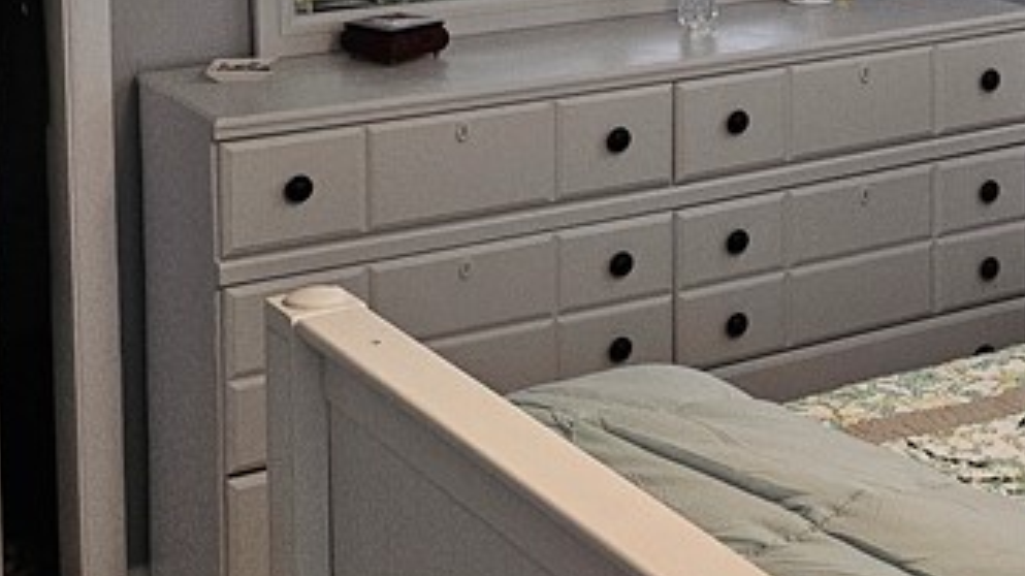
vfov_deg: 14.3
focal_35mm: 81
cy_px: -173
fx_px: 2201
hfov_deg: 25.6
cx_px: 876
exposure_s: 1/120
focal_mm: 5
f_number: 1.8
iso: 500
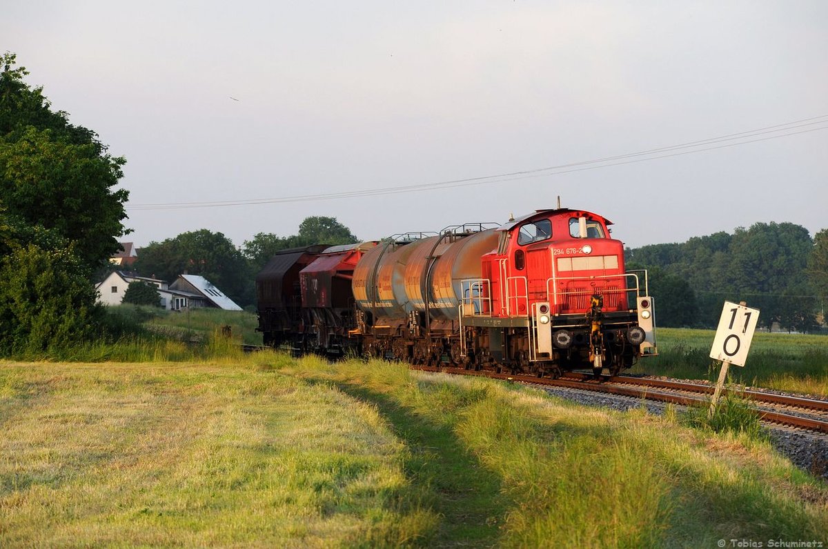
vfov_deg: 8.1
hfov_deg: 12.3
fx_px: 3858
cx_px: 414
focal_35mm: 168
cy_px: 274
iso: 320
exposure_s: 1/320
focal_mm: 112
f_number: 6.3
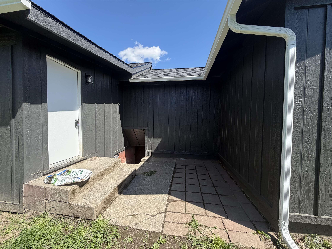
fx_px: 134
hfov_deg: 102.1
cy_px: 124
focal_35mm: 14
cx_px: 166
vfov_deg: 85.7
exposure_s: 1/770
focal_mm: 2.22
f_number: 2.2
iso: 40
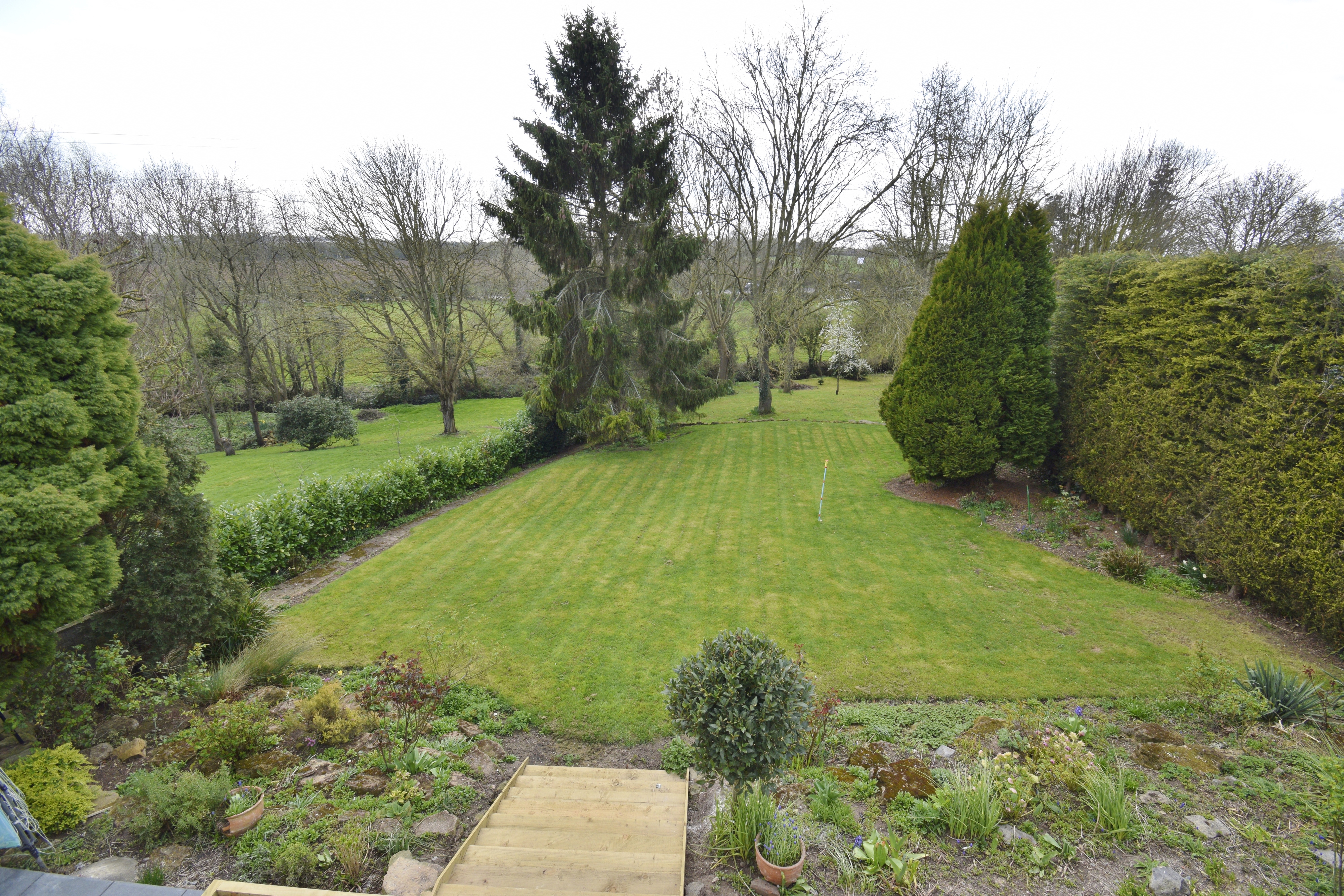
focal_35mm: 15
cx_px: 672
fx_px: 560
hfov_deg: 100.4
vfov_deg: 77.3
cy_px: 448
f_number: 8
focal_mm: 10
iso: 280
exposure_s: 1/250
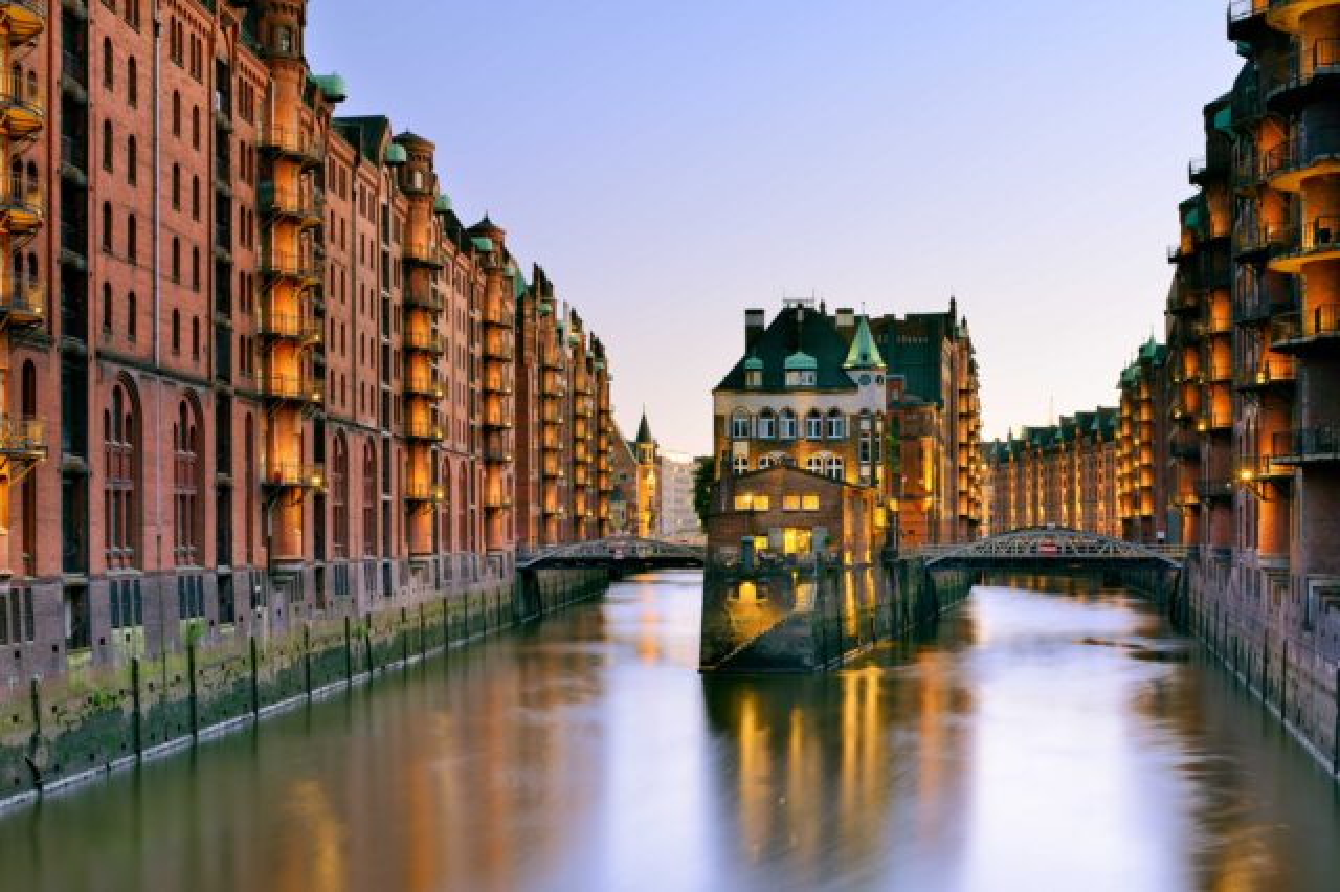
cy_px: 446
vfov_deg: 29.8
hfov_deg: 43.6
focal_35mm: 45
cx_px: 670
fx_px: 1674
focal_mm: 45
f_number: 8
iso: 100
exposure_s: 20
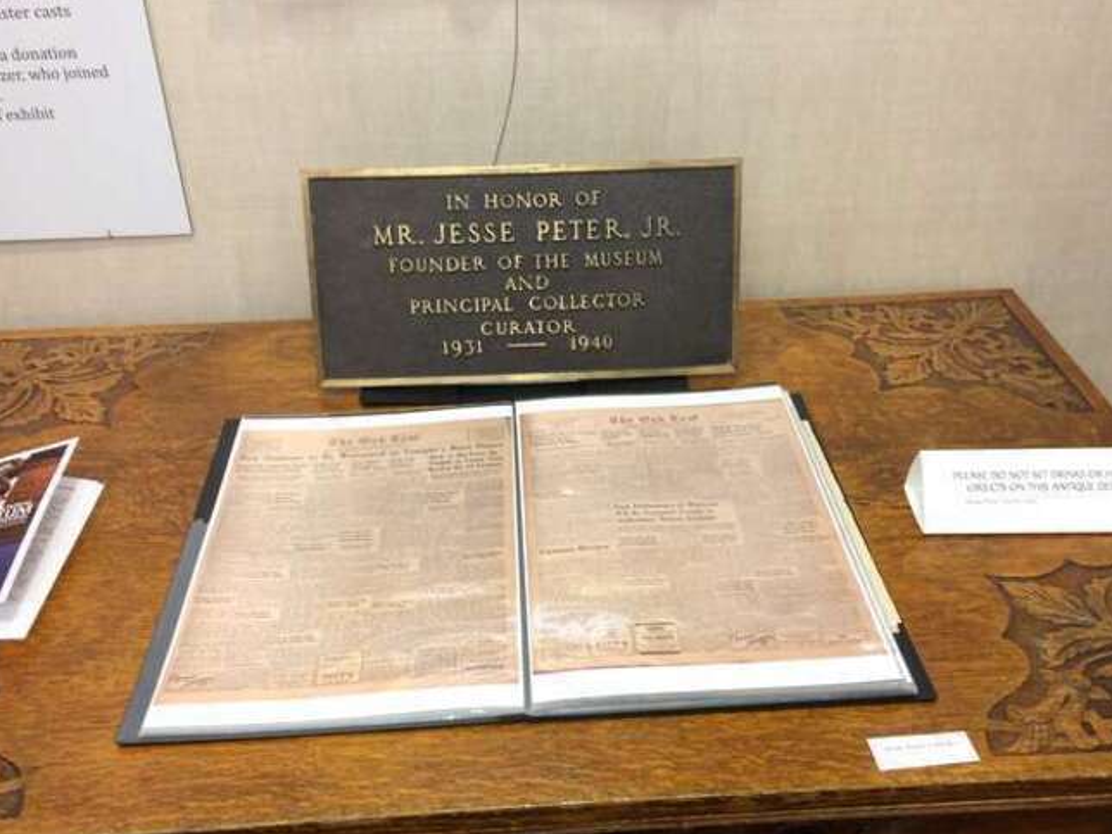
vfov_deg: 39.6
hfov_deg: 51.4
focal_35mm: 36
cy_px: 456
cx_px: 566
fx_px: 1156
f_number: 2.2
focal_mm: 4.15
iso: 100
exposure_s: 1/30
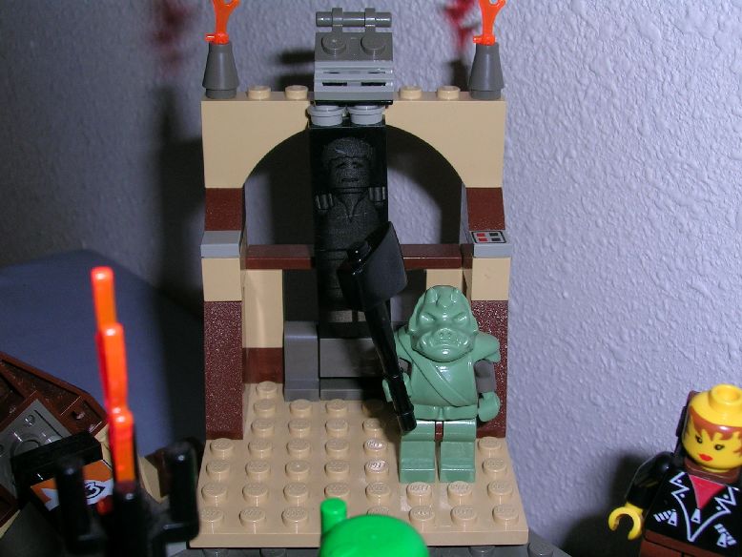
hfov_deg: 36.2
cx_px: 371
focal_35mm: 53
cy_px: 278
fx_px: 1136
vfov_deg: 27.5
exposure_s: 1/60.1
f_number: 5.5
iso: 50
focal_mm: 8
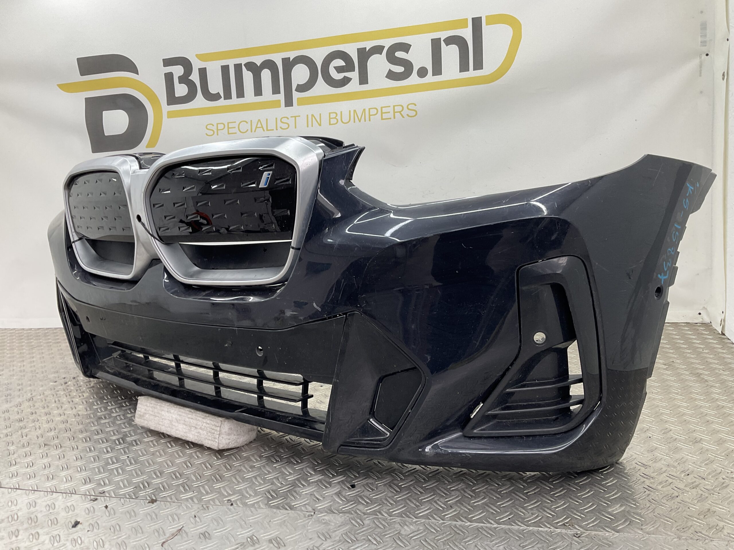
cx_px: 367
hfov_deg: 61.7
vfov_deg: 48.2
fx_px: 615
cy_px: 275
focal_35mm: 29
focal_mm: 3
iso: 32
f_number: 1.8
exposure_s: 1/120
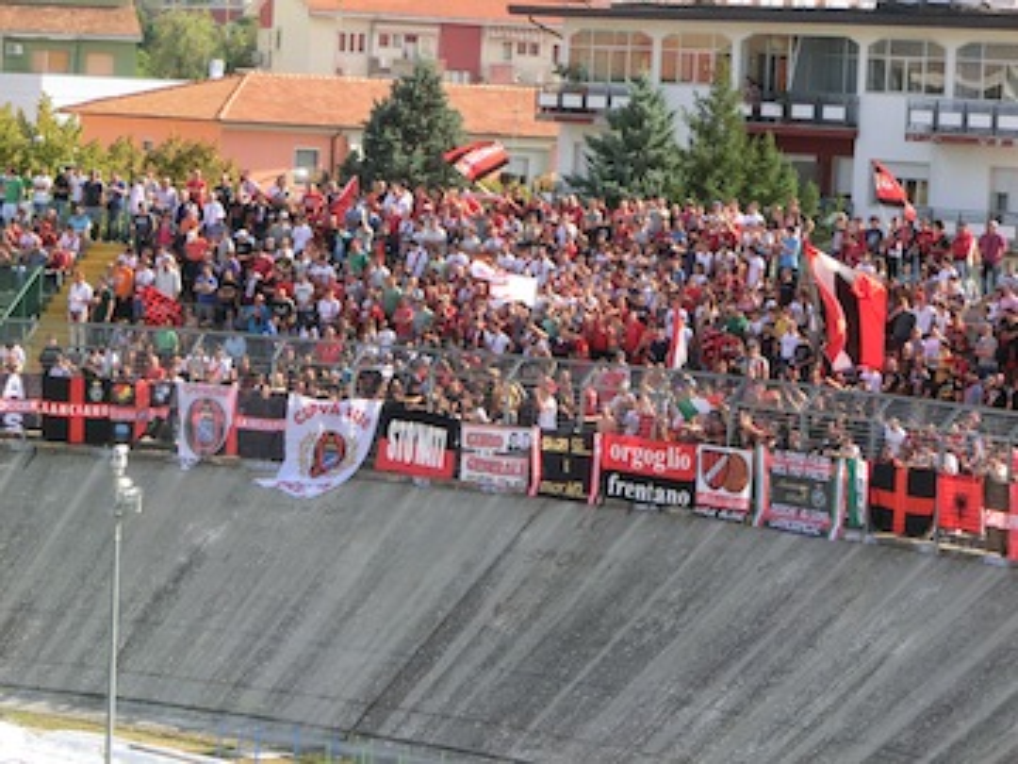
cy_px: 382
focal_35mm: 181
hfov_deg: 10.9
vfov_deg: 8.2
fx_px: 5323
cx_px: 509
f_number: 5.9
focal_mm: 32.04
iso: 80
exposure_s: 1/200
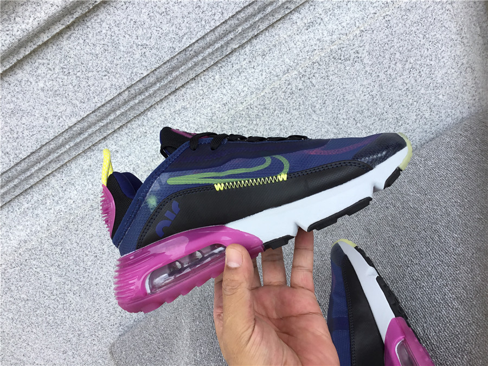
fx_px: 437
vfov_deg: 45.4
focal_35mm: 31
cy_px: 183
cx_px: 244
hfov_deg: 58.4
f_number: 2.4
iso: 25
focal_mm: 3.3
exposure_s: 1/236
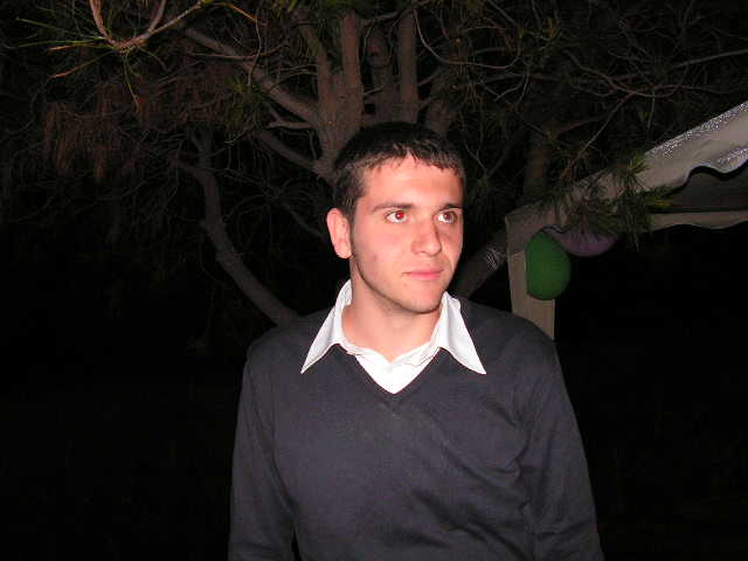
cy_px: 280
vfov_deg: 39.7
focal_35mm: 36
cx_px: 374
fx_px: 778
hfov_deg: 51.4
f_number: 3.2
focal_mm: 6
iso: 200
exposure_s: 1/40
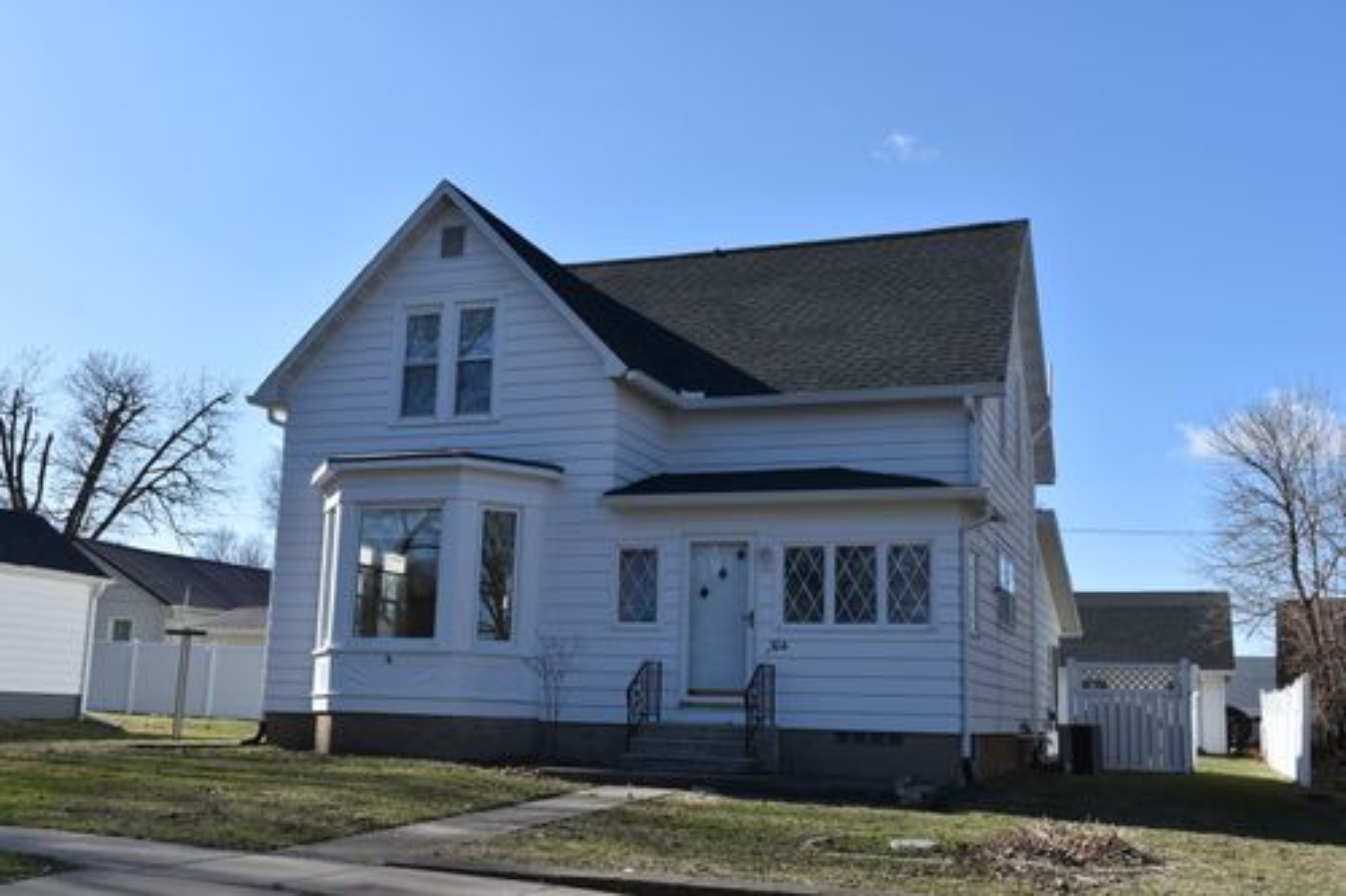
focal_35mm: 38
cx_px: 673
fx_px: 1402
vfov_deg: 35.5
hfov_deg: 51.3
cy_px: 448
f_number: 8
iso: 125
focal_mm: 25
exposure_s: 1/250
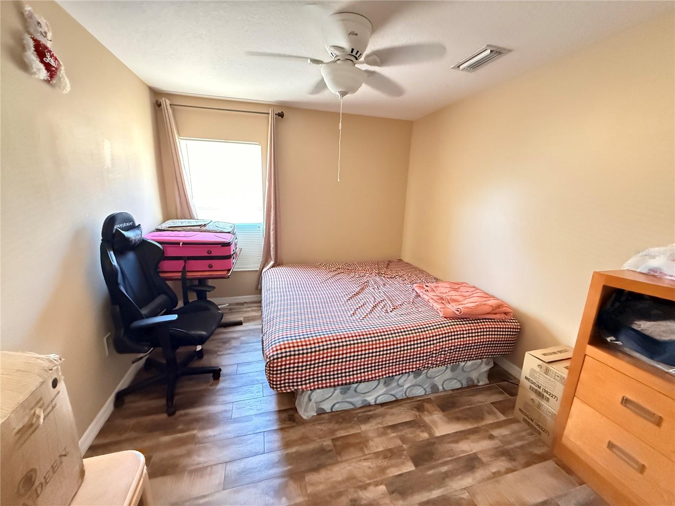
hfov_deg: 102.1
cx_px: 338
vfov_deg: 85.7
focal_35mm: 14
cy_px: 253
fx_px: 273
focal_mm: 2.22
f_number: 2.2
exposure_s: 1/30
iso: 1600
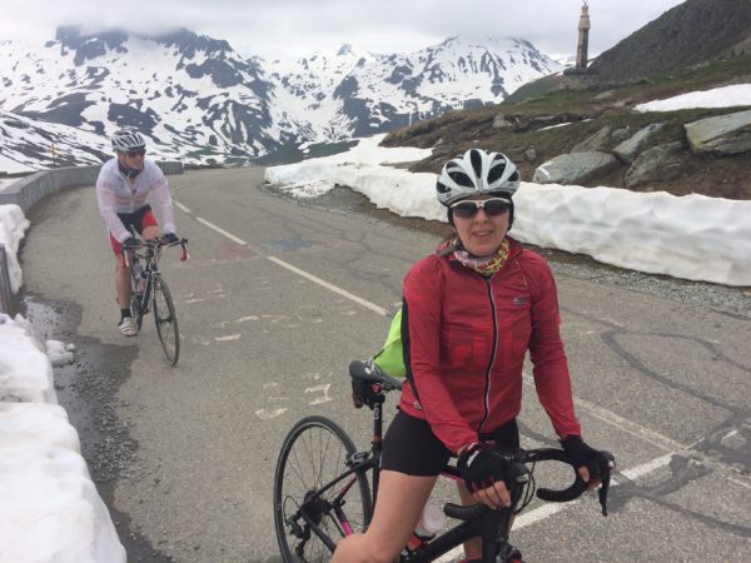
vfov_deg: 48.2
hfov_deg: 61.7
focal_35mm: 29
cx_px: 376
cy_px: 282
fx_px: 629
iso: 32
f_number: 2.2
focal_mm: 4.15
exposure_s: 1/2933
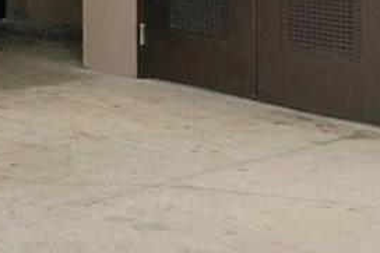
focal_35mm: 94
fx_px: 992
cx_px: -444
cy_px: -143
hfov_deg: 15.6
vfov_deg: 13.6
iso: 400
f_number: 8
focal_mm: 16
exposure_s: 1/160
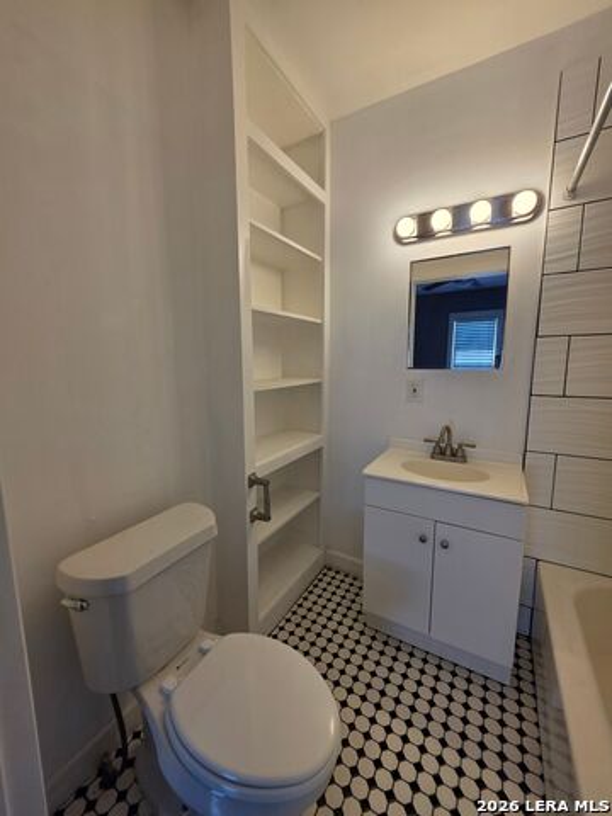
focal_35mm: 13
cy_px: 408
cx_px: 306
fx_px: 306
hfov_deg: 89.9
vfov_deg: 106.2
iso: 50
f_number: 1.9
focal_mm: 2.2
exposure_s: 1/120
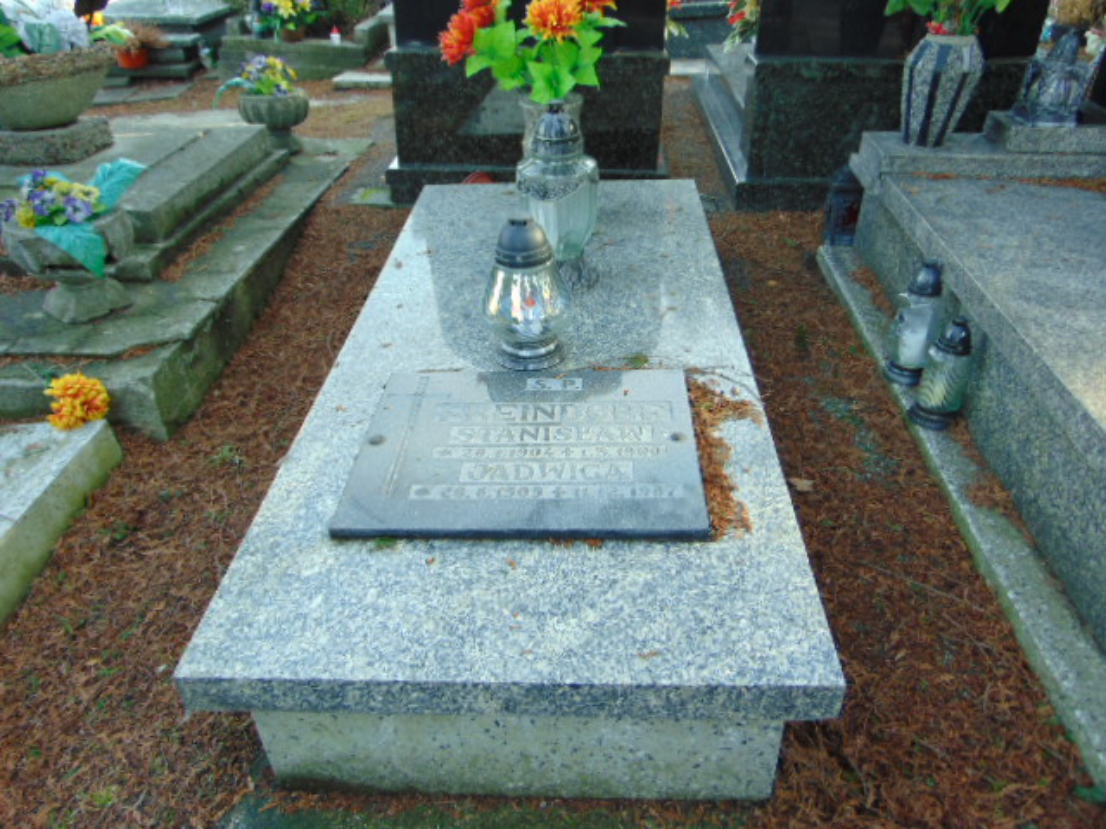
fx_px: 799
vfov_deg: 54.9
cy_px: 414
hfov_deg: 69.4
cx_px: 553
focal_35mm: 25
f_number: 3
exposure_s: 1/60
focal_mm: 4.5
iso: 80
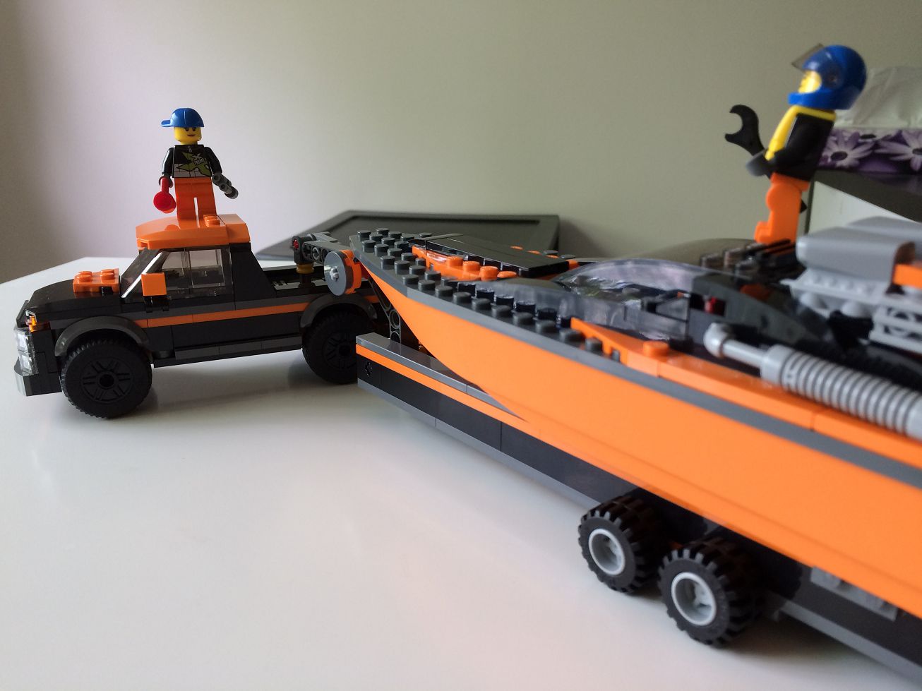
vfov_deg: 48.2
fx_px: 772
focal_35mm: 29
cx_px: 461
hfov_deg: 61.7
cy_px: 346
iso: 64
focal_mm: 4.15
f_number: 2.2
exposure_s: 1/30
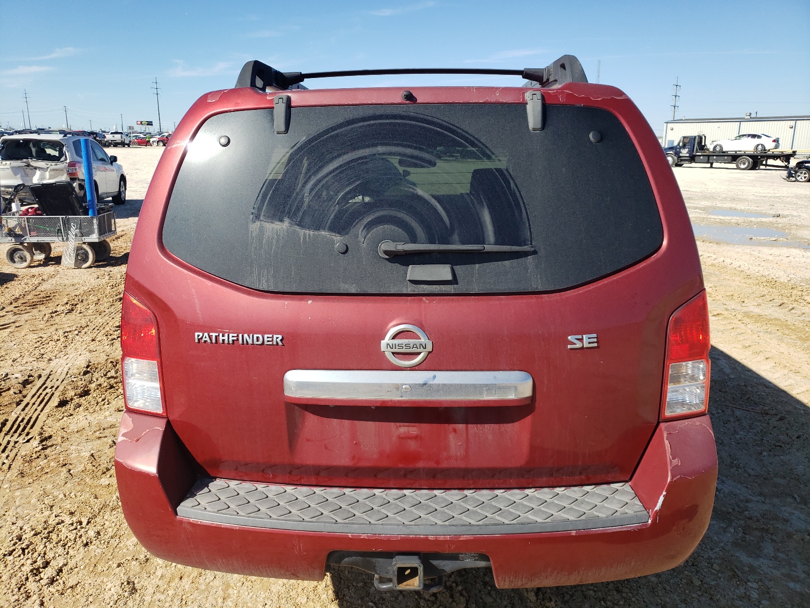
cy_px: 304
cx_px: 405
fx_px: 608
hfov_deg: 67.3
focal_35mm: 26
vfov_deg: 53.1
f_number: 1.5
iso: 50
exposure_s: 1/2500
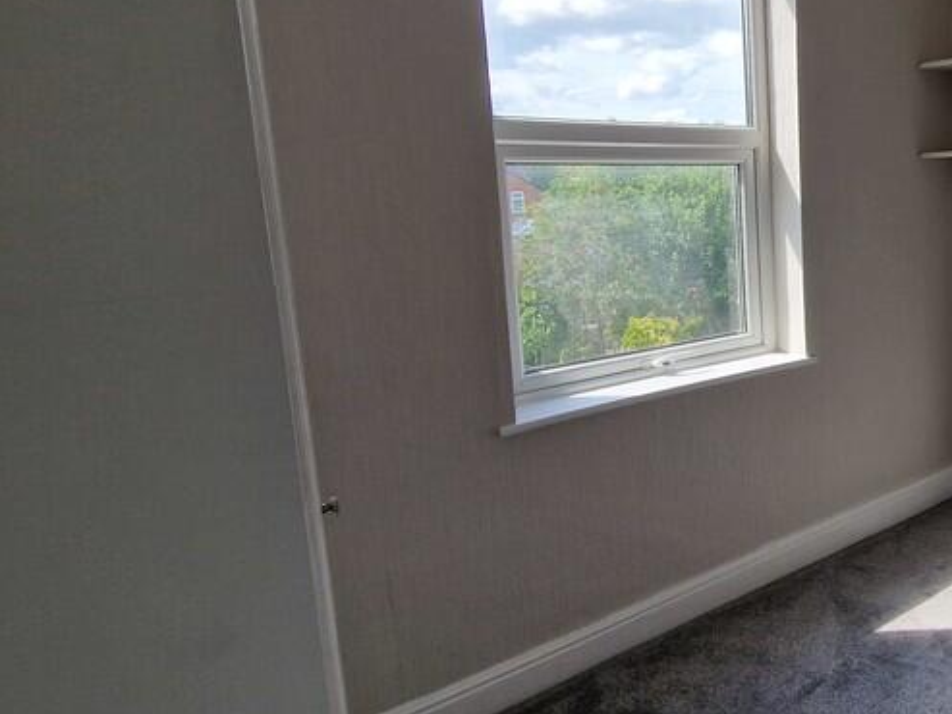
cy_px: 316
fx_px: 743
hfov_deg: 54.7
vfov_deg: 51.3
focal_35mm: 27
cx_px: 894
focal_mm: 2.2
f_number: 2.2
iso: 50
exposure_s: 1/456
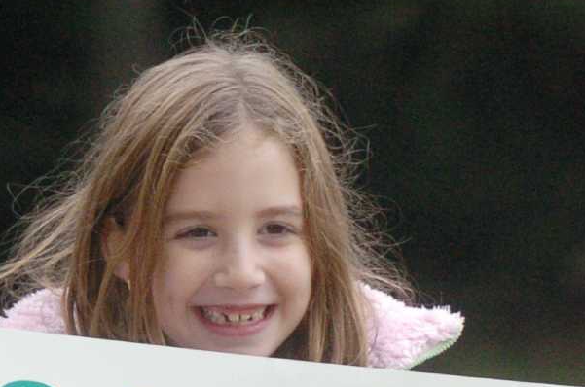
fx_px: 11610
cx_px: -158
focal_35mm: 716
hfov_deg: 2.9
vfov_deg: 1.9
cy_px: 480
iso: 800
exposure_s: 1/1000
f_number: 3.8
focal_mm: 140
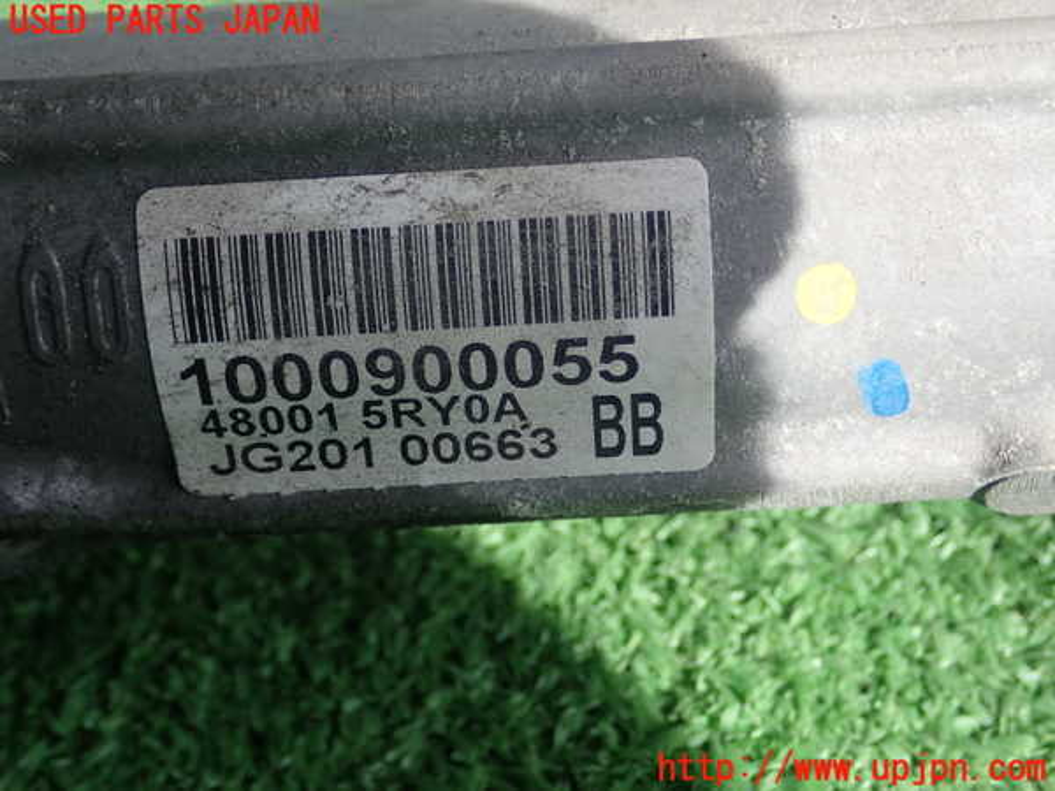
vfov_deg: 27.5
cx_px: 528
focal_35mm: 53
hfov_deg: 36.2
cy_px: 396
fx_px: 1615
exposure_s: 1/160
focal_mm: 9.61
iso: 100
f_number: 3.4
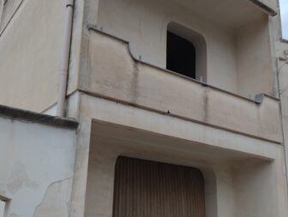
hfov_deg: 59.9
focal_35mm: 30
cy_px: 115
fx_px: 250
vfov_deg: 46.8
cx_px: 144
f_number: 1.7
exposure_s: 1/60
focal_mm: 4.71
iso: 306
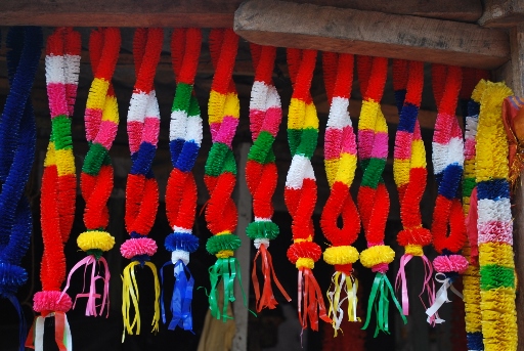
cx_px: 262
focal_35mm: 60
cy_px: 176
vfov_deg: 22.7
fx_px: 875
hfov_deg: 33.4
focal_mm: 40
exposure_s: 1/125
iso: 200
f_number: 5.6
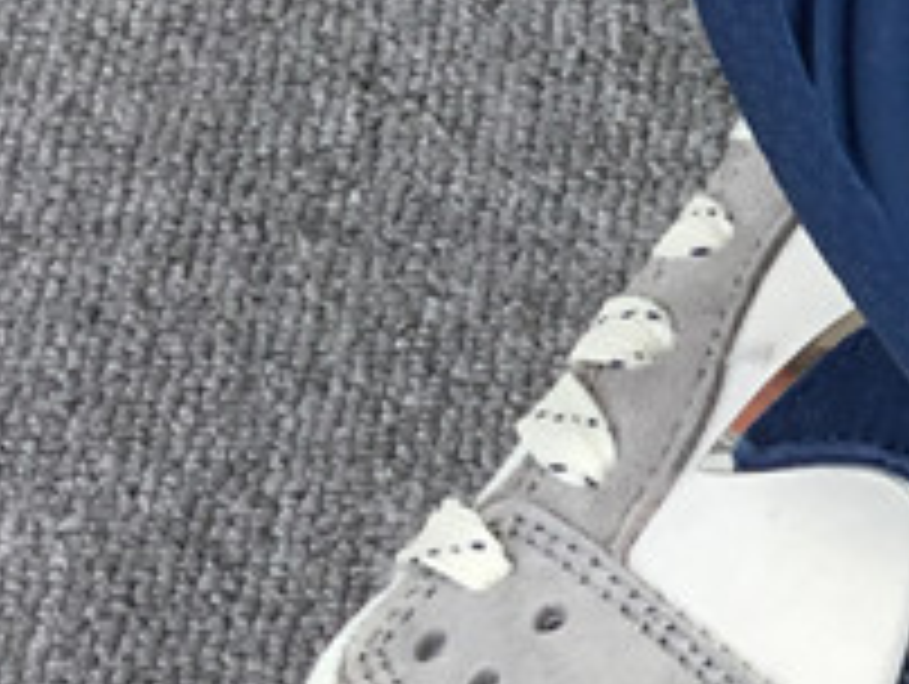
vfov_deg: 10.8
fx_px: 3628
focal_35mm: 138
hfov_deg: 12.9
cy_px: 412
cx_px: 1638
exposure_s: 1/243
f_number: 2.4
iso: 25
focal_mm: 3.3
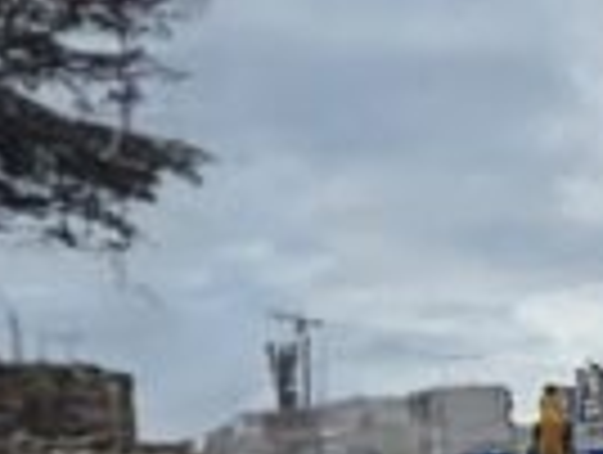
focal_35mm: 99
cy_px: 643
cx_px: 886
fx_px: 1728
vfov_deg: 14.2
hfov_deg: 17.8
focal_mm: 2.2
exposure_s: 1/5000
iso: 50
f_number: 2.2
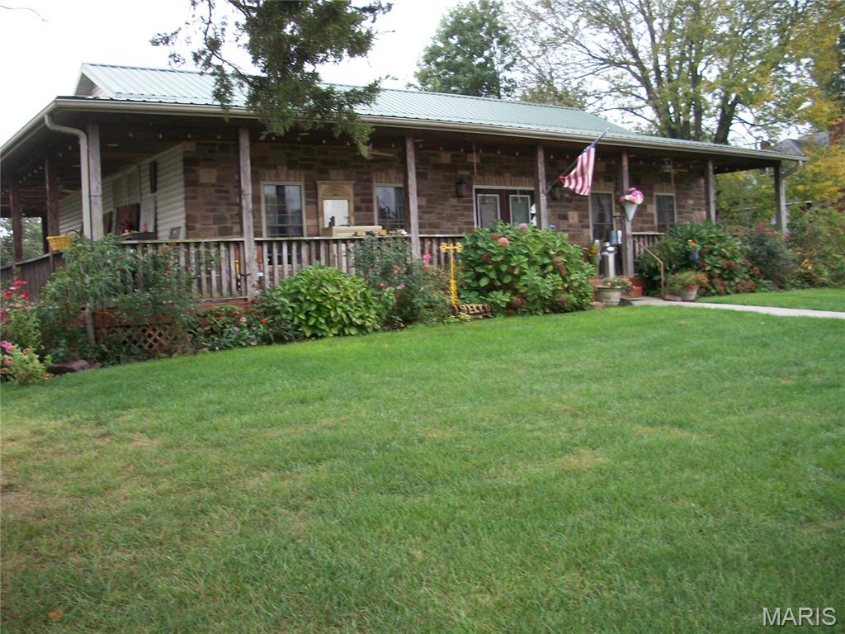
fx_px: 854
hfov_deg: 52.6
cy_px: 317
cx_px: 422
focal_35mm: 35
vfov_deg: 40.7
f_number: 3.1
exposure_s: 1/50
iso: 80
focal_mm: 6.3
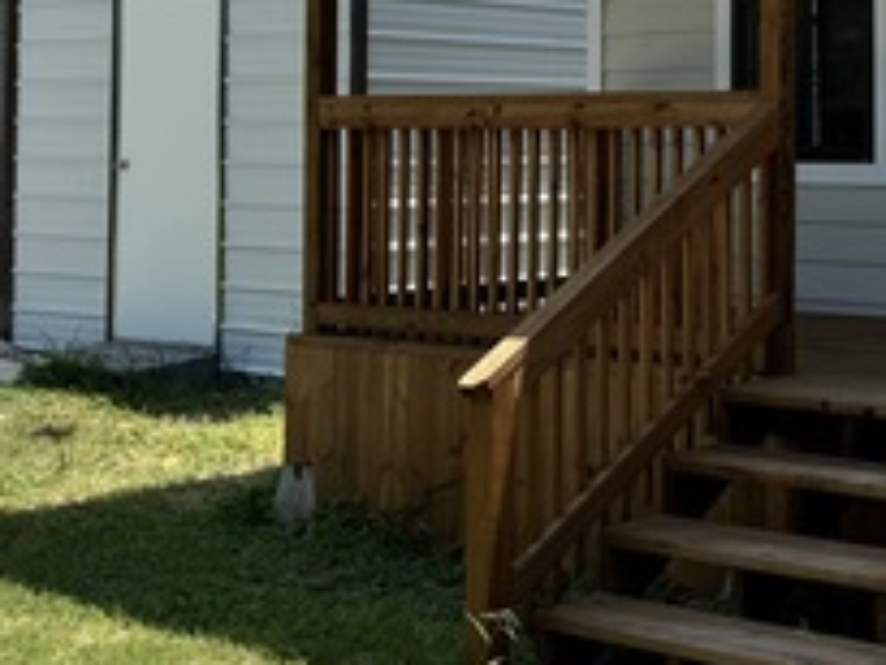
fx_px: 1921
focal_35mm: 75
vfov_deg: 19.3
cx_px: 821
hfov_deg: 25.1
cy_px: 60
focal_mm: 6.76
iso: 80
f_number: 1.78
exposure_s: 1/3802
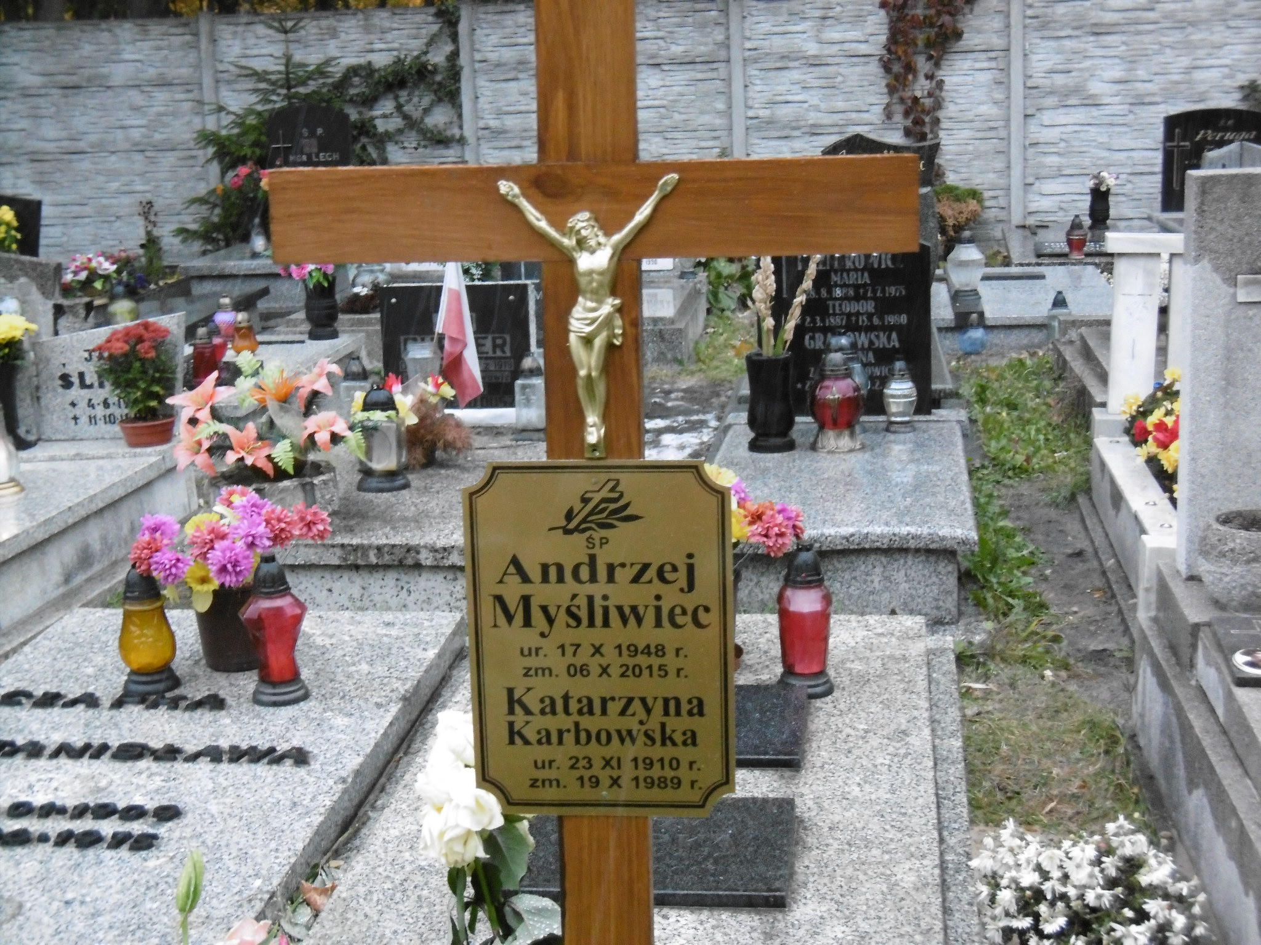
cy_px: 472
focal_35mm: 59
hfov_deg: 32.7
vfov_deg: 24.8
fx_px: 2149
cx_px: 630
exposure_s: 1/30
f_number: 4.2
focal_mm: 10.5
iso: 800
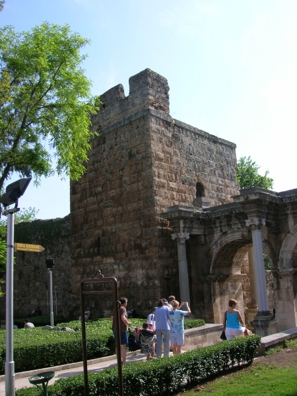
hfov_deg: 41.8
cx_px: 148
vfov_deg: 54.0
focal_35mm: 34
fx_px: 389
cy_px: 198
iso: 50
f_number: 4.9
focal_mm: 5.7
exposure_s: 1/254
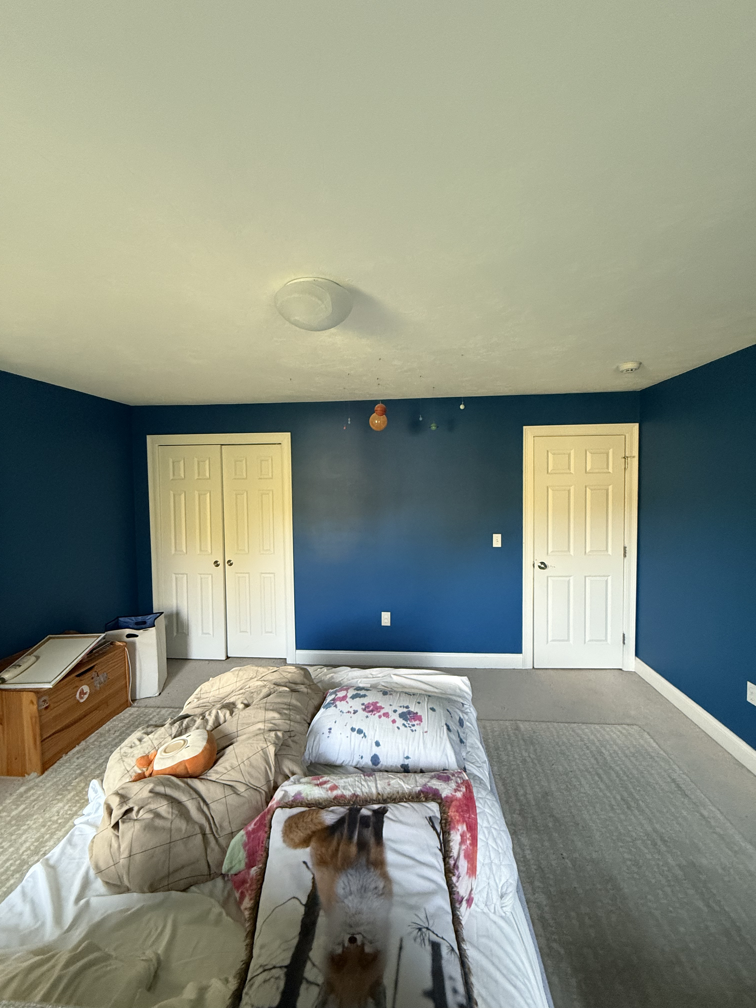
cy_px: 504
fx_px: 408
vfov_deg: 102.1
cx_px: 378
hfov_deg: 85.7
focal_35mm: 14
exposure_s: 1/60
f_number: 2.2
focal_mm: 2.22
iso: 500
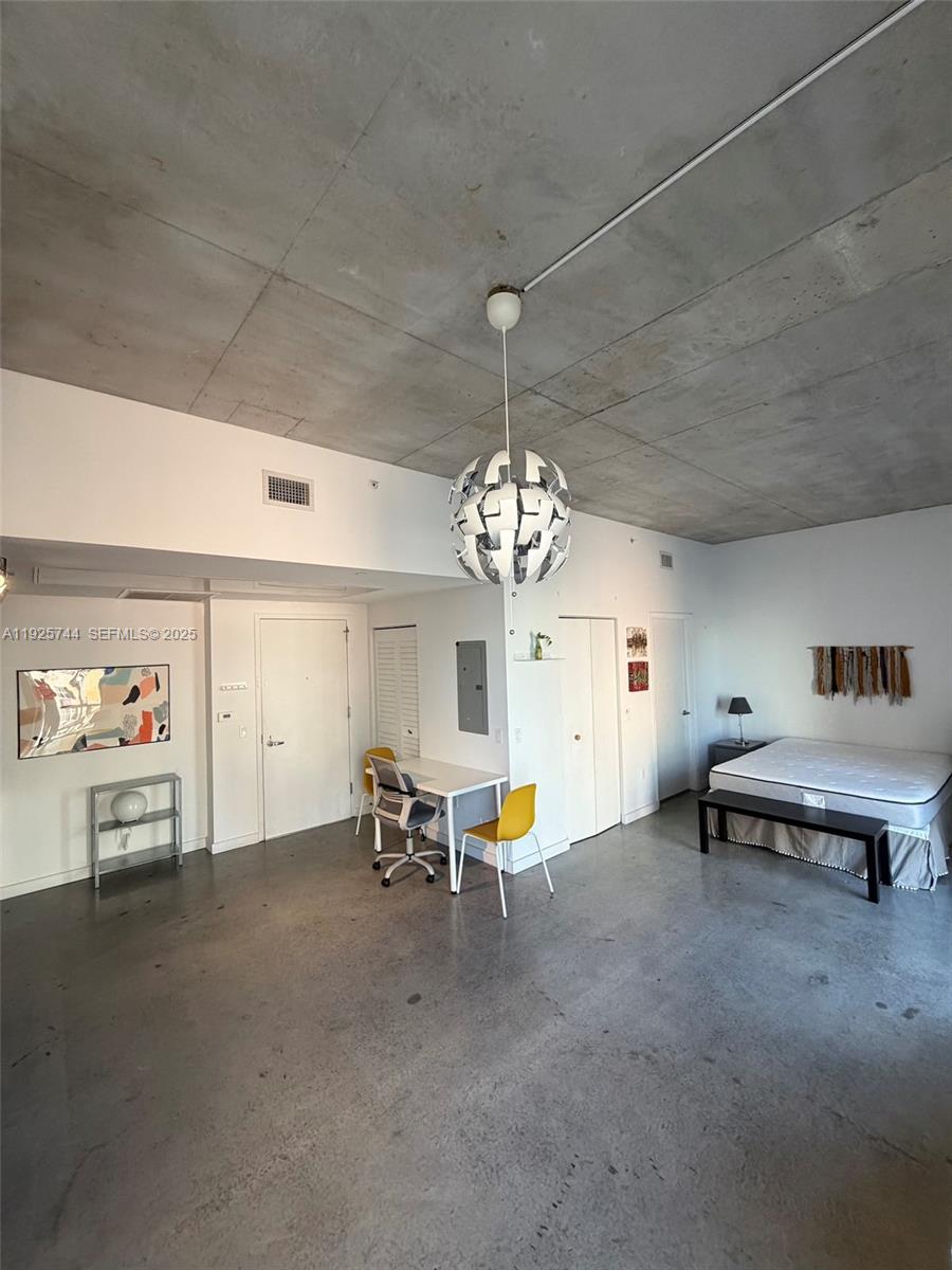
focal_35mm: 14
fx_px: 513
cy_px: 635
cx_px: 476
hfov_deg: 85.7
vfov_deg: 102.1
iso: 250
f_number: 2.2
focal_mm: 2.22
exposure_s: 1/120
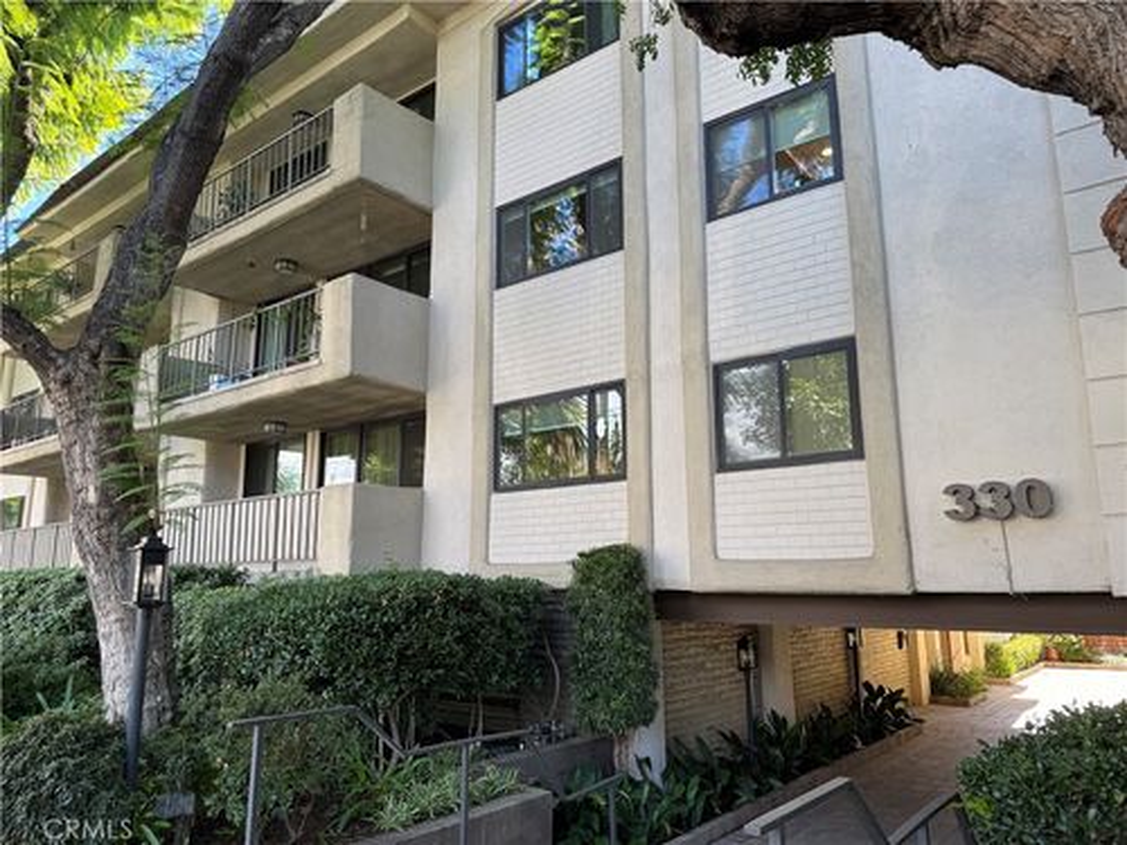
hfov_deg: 71.6
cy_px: 422
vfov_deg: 56.8
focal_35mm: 24
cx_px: 564
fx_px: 781
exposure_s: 1/166
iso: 64
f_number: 1.78
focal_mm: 6.76
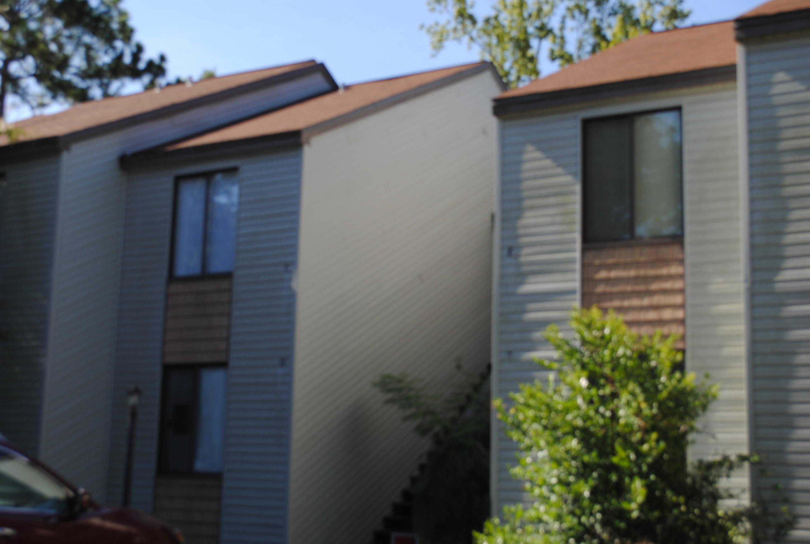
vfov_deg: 26.6
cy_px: 272
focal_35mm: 51
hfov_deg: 38.8
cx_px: 405
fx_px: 1150
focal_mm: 34
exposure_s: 1/200
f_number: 7.1
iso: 100
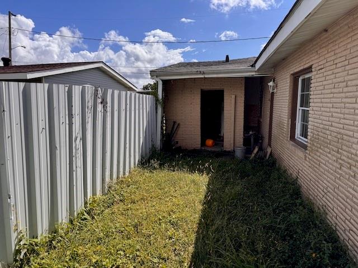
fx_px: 248
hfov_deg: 71.6
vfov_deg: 56.8
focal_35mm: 24
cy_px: 134
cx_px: 179
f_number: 1.78
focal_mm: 6.76
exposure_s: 1/5814
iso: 80
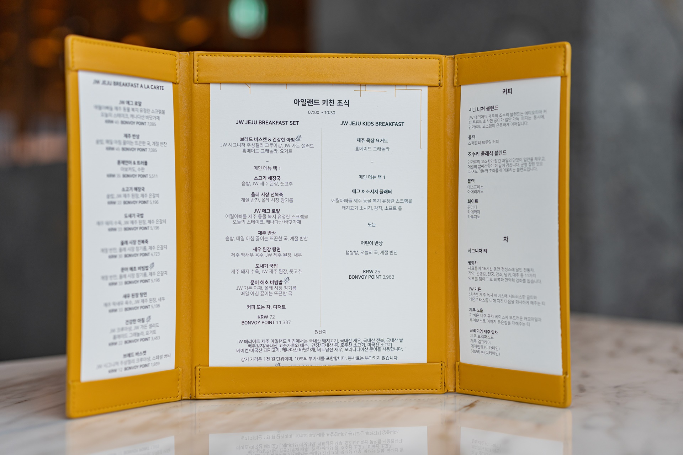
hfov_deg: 39.6
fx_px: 949
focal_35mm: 50
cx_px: 342
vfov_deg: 27.0
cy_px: 228
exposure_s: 1/320
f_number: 2.2
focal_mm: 50
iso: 100
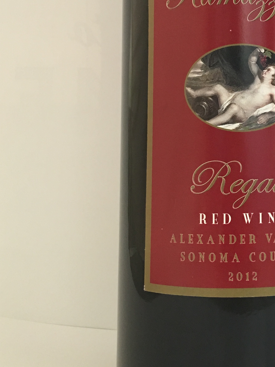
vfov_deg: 31.2
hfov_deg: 23.7
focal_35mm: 60
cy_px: 62
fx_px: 635
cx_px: 252
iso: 80
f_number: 2.2
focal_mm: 4.15
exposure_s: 1/10
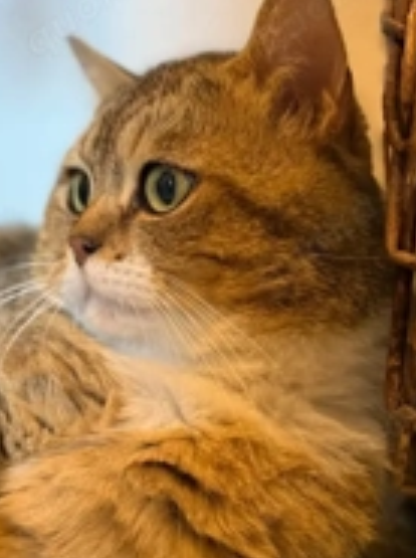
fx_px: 836
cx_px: 178
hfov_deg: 27.9
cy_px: 256
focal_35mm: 52
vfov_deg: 36.9
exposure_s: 1/60
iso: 400
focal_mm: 6.76
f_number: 1.78
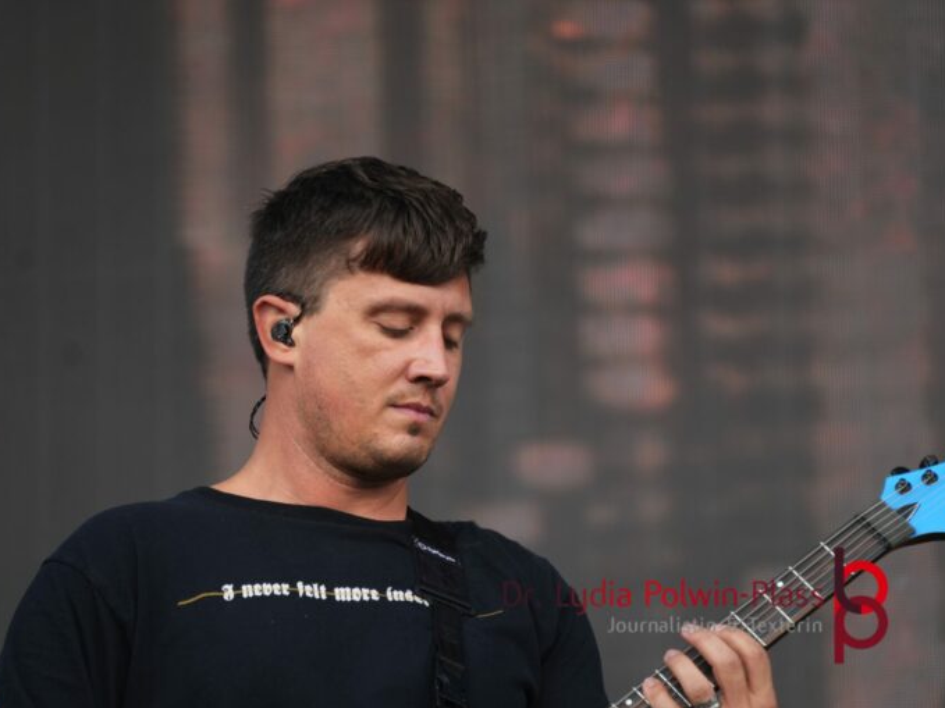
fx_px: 8149
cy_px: 355
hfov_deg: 6.6
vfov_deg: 5.0
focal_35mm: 299
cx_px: 427
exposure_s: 1/320
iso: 320
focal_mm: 183
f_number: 6.3
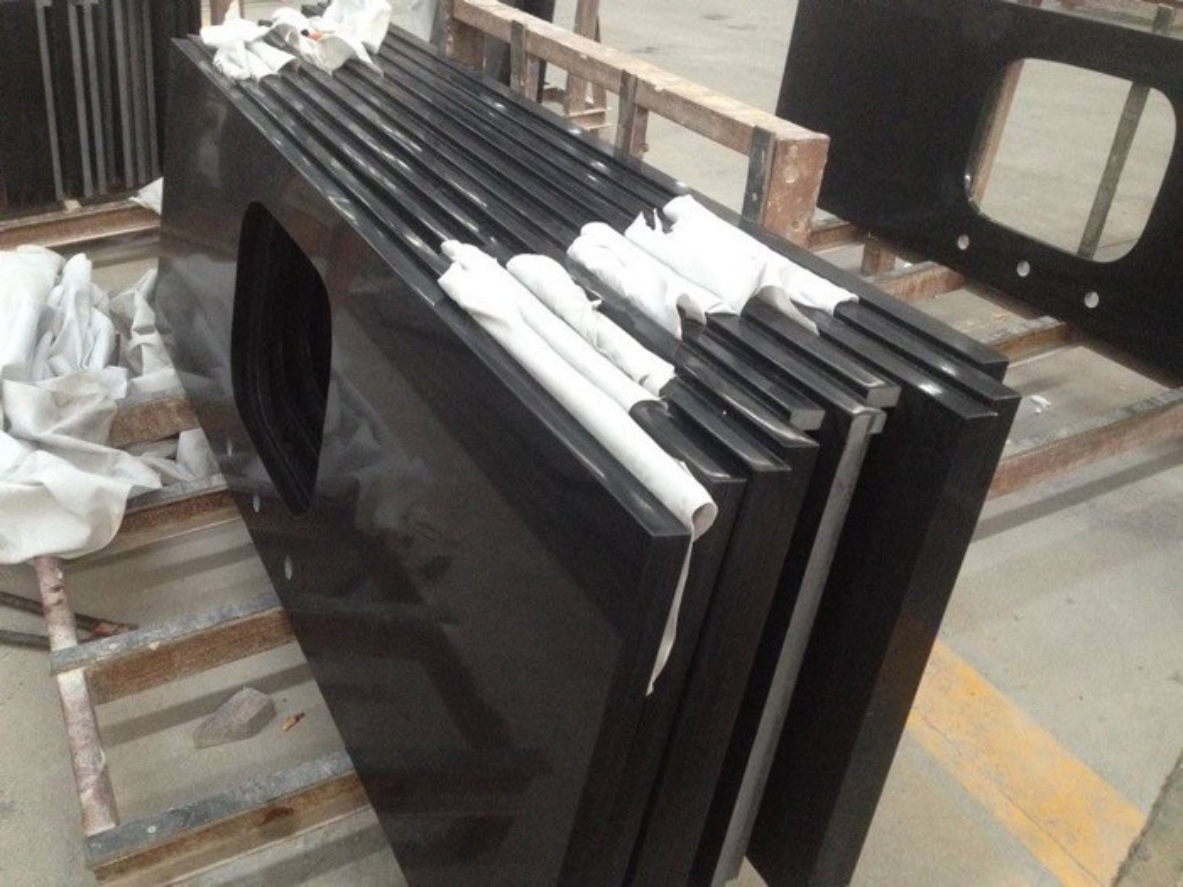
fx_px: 1196
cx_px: 592
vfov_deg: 40.7
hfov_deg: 52.6
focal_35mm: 35
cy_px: 444
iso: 400
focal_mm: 4.28
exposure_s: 1/20
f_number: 2.4
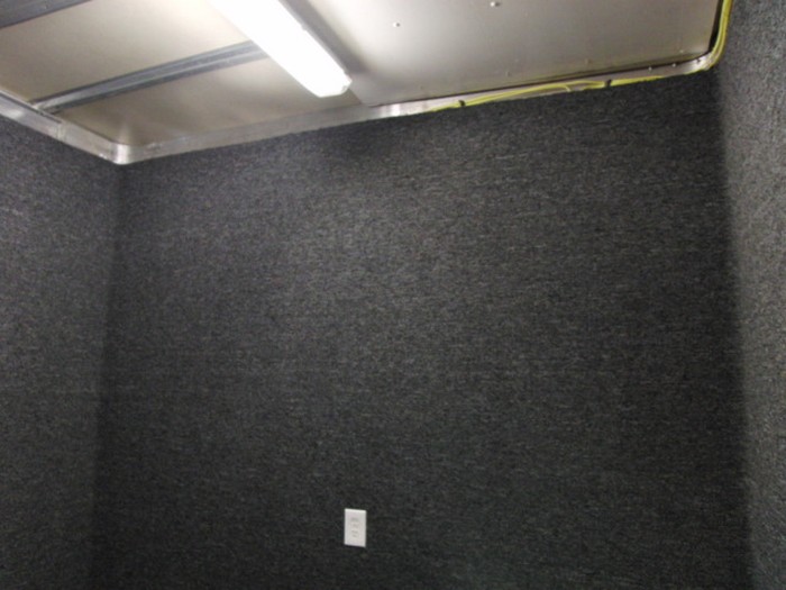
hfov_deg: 67.3
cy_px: 295
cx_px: 393
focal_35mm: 26
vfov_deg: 53.1
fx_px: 590
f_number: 2.8
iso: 400
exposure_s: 1/25
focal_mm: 4.6
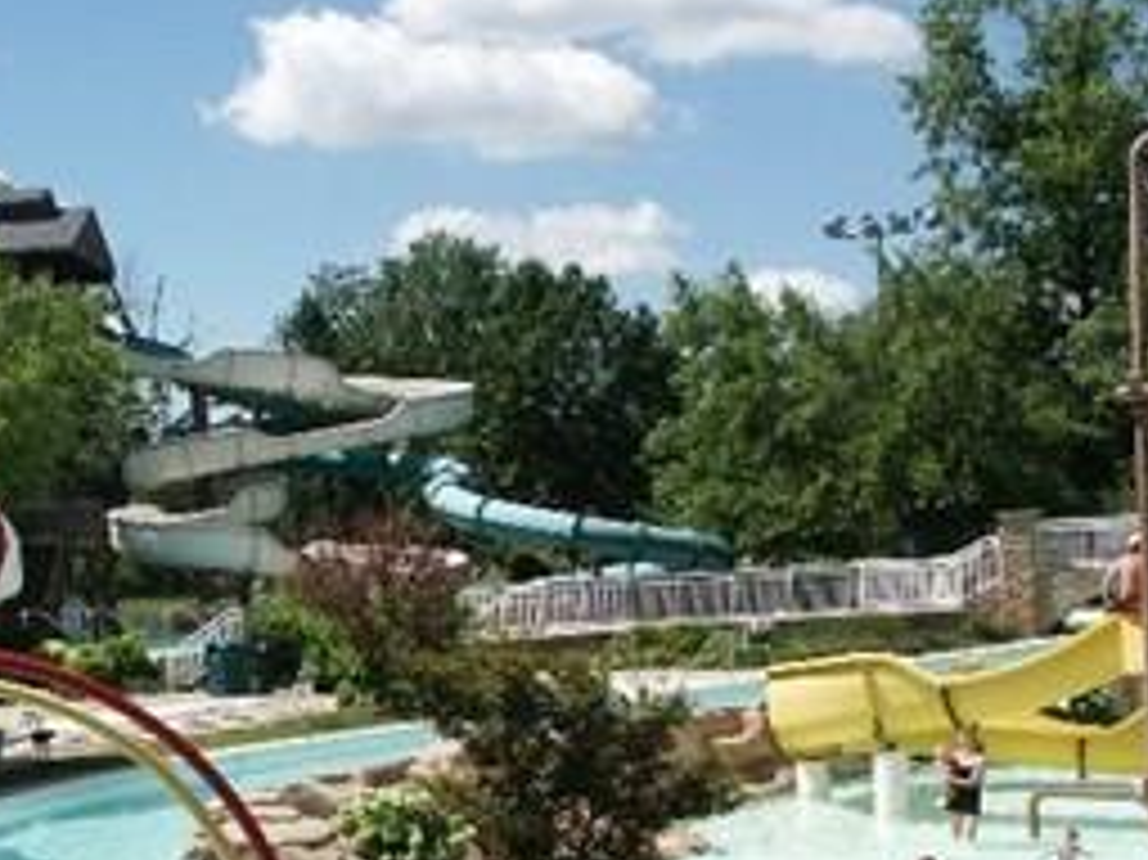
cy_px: 554
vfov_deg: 21.2
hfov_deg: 27.7
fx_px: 2287
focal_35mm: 69
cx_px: 266
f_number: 8
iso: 100
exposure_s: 1/350
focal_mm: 11.54
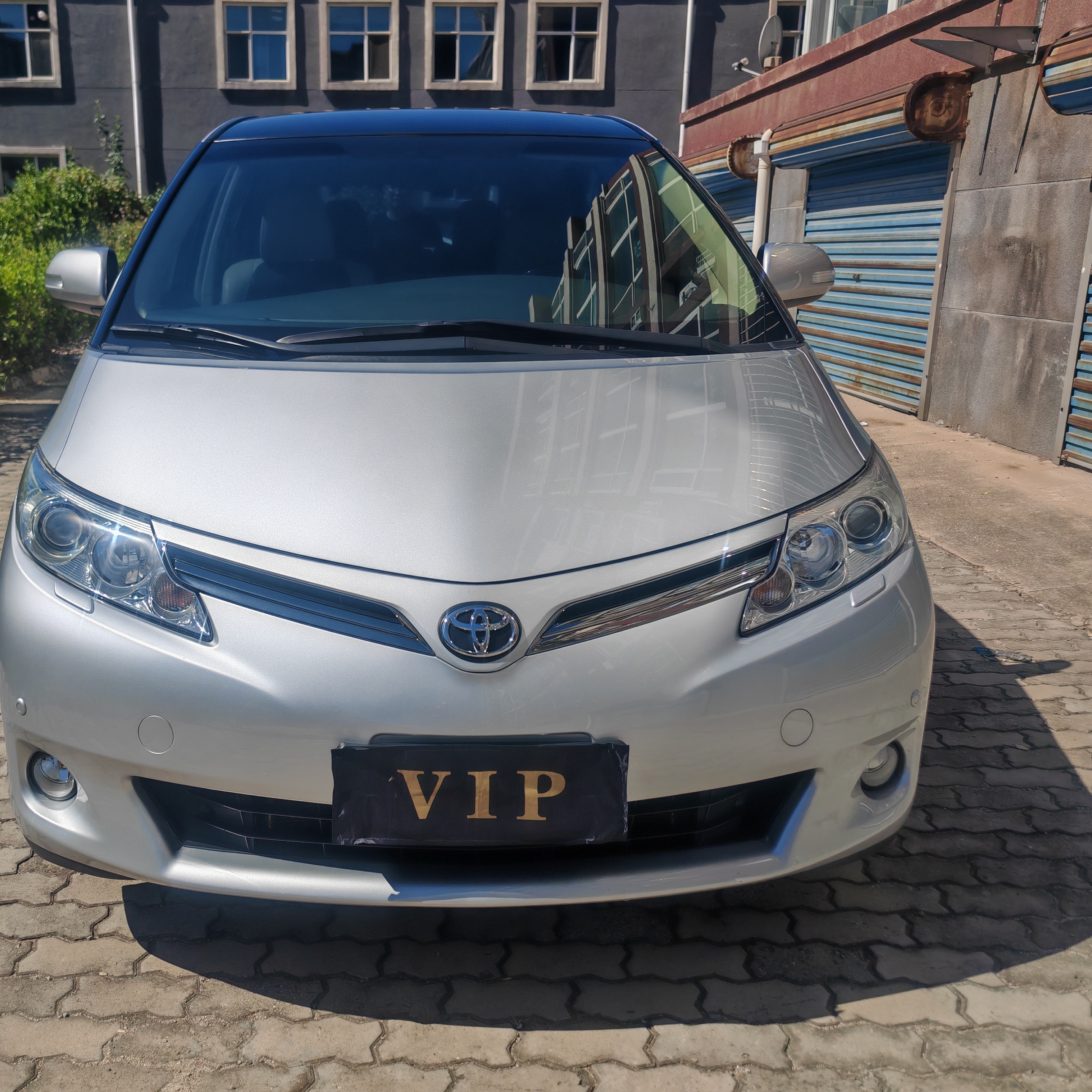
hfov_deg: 51.9
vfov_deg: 52.5
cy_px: 540
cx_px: 397
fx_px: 1106
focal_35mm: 31
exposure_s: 1/6900
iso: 50
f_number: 1.6
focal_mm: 5.4
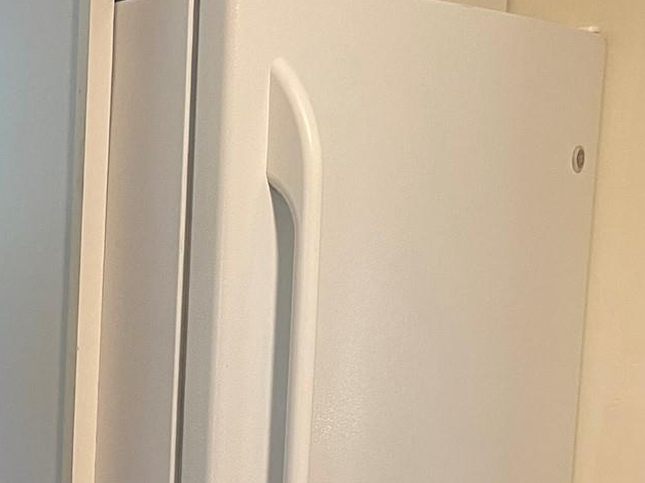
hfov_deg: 20.9
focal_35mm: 84
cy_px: 590
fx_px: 1565
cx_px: -224
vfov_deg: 16.8
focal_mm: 4.25
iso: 125
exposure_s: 1/60
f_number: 1.8
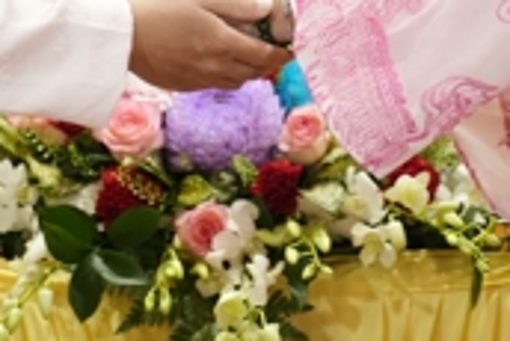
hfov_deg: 3.6
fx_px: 8025
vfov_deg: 2.4
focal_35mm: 566
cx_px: 86
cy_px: -265
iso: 3200
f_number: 2.8
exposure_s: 1/320
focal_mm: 150
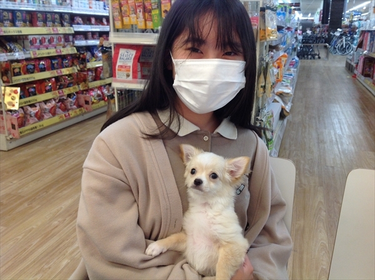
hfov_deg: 52.7
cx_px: 188
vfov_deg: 40.6
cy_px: 140
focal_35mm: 35
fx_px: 379
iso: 80
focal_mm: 4.28
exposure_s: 1/60
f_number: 2.4
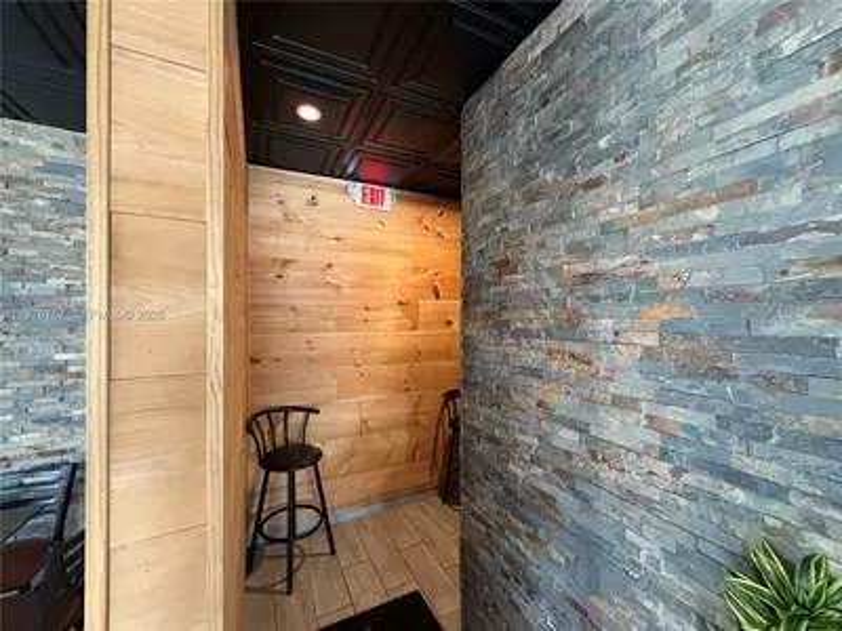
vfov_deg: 85.7
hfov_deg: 102.1
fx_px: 341
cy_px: 316
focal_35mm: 14
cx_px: 421
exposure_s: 1/60
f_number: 2.2
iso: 640
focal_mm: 2.22
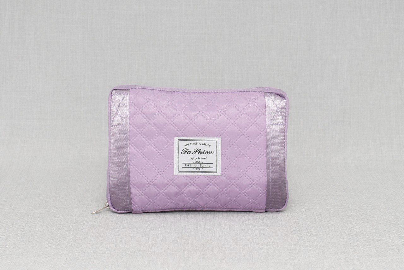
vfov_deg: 16.6
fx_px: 927
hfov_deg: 24.6
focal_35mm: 82
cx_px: 202
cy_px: 135
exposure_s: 1/60
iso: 100
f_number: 5.6
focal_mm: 55
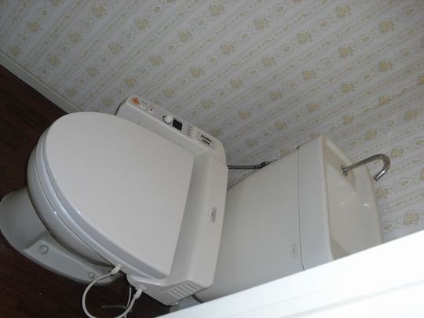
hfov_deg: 51.4
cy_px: 159
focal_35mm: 36
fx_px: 441
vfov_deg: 39.7
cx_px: 212
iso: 100
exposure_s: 1/125
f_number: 3.1
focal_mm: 6.3
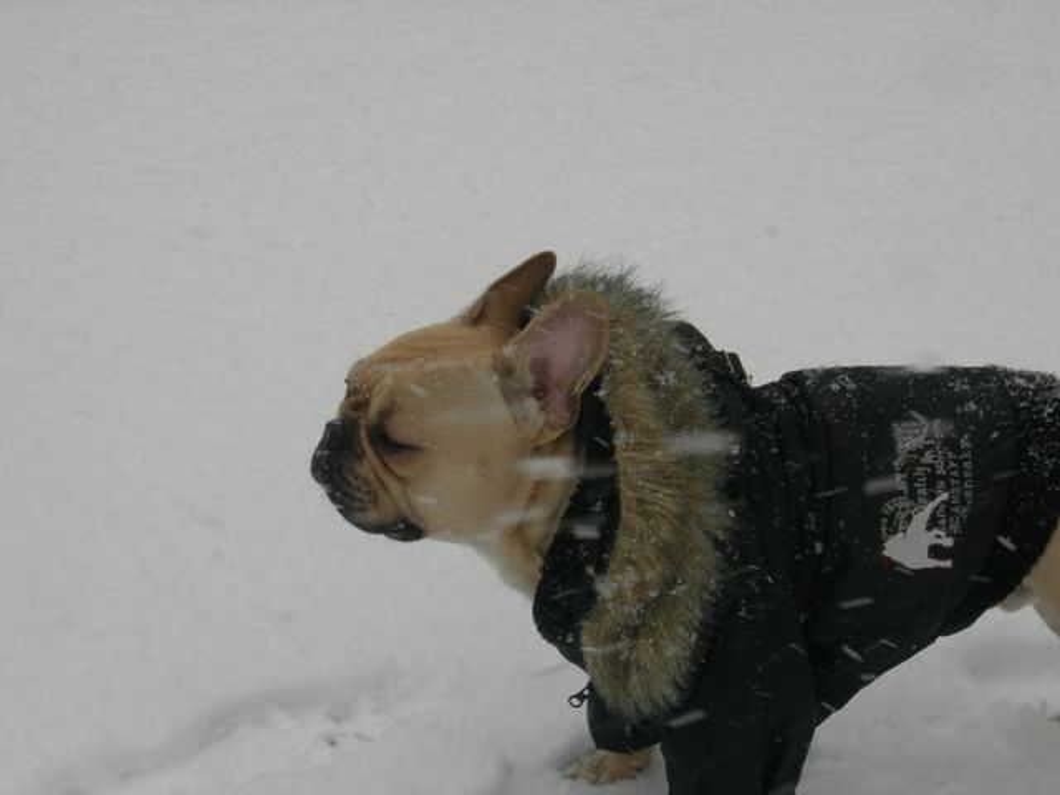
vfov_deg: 17.4
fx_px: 2603
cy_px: 398
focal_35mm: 85
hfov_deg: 23.0
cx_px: 530
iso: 64
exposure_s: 1/130
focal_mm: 17.7
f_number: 5.8
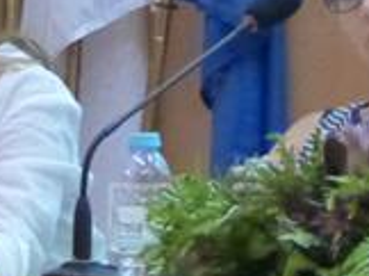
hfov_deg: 4.3
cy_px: 18
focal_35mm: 459
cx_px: 512
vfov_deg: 3.2
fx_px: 4886
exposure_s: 1/20
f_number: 3.5
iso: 1250
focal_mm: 20.8
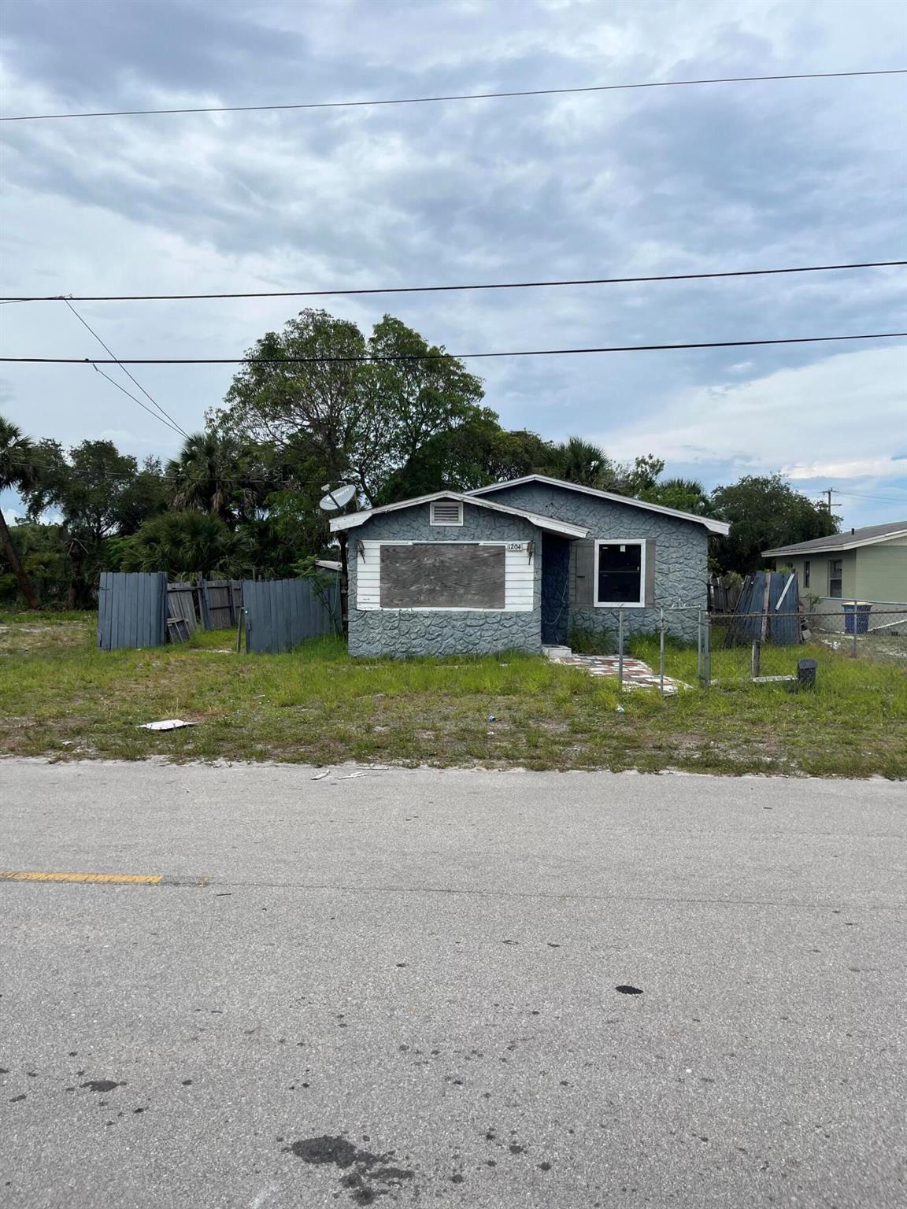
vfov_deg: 67.3
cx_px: 454
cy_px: 604
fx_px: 908
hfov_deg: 53.1
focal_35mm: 26
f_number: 1.6
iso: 50
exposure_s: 1/4016
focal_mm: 5.1
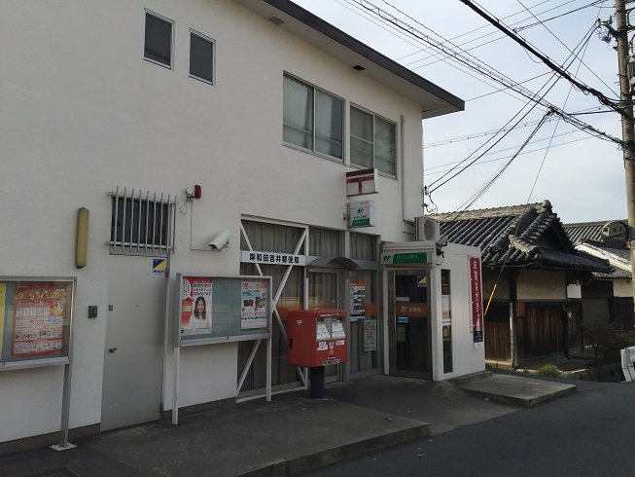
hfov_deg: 61.7
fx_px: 532
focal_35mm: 29
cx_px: 318
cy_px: 238
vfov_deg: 48.2
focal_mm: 4.15
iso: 32
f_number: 2.2
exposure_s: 1/1883
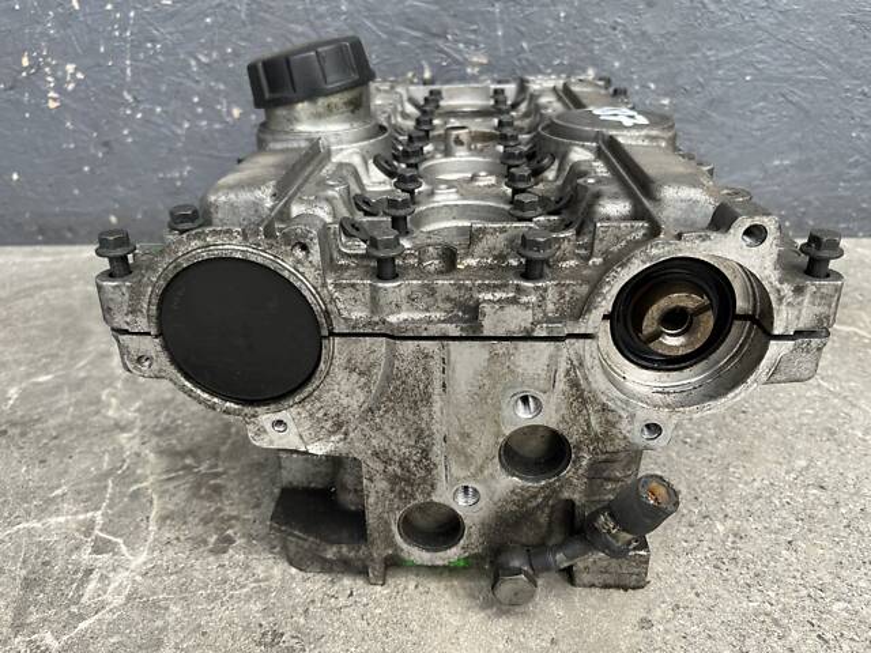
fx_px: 654
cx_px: 436
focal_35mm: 26
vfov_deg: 53.1
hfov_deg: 67.3
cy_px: 326
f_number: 1.6
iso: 100
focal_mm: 5.1
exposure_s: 1/121
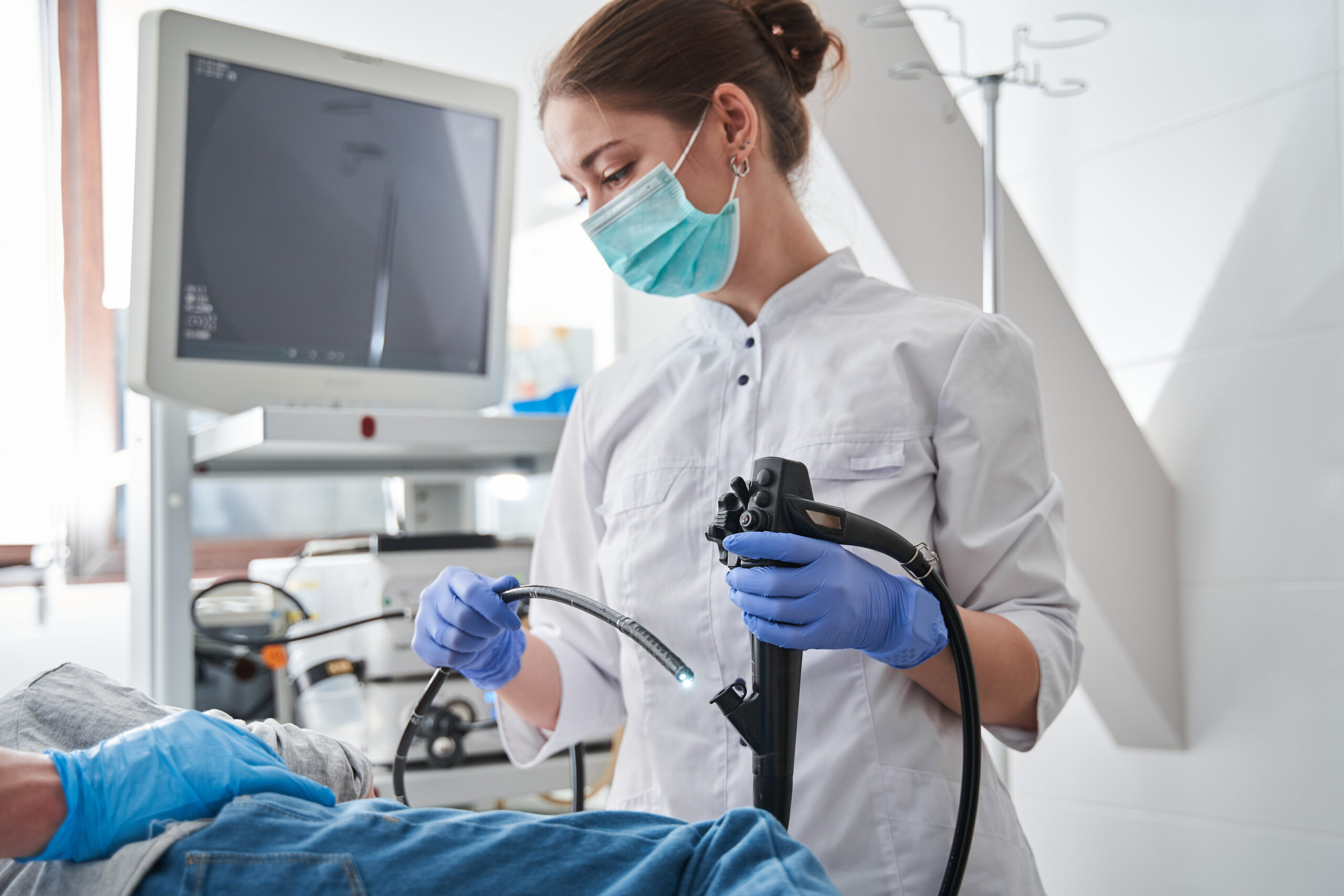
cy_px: 448
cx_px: 672
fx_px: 1717
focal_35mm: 46
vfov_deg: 29.2
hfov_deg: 42.7
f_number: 2.8
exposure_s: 1/100
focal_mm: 46
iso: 250
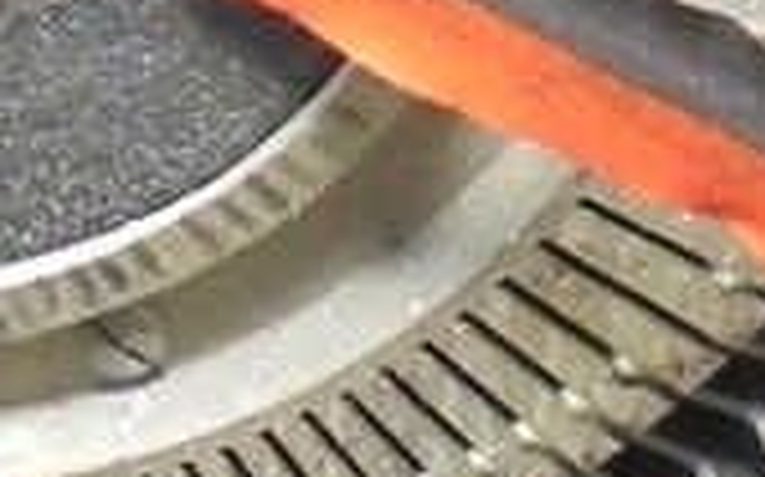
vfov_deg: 7.4
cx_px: -63
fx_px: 3396
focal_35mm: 163
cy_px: -745
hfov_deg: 12.6
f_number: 3.7
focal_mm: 5.3
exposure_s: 1/30
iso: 400
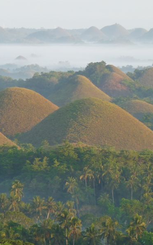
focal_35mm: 412
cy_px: 122
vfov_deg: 5.1
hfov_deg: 3.2
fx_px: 2749
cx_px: 43
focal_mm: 29
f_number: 3.7
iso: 100
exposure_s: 1/100
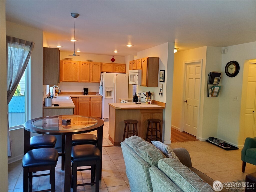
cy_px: 96
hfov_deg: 67.3
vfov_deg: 53.1
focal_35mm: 26
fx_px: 192
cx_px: 128
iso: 200
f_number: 2.4
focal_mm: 4.3
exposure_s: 1/59
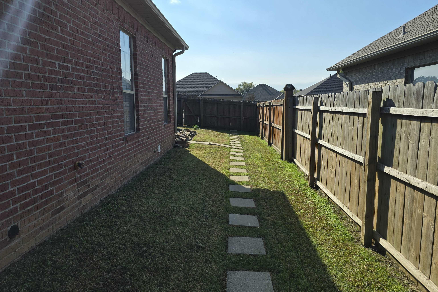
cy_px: 136
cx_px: 219
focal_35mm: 24
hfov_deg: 73.7
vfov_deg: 53.1
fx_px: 292
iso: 12
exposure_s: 1/1084
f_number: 1.7
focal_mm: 6.3
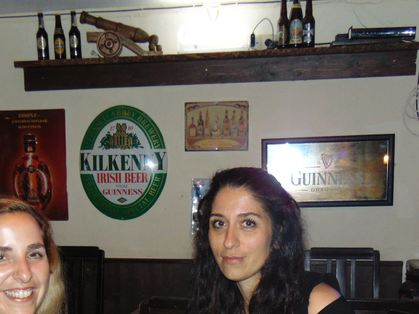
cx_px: 166
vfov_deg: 26.4
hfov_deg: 36.0
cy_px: 296
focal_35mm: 53
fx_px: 642
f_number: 3
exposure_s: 1/8
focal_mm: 4.5
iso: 200
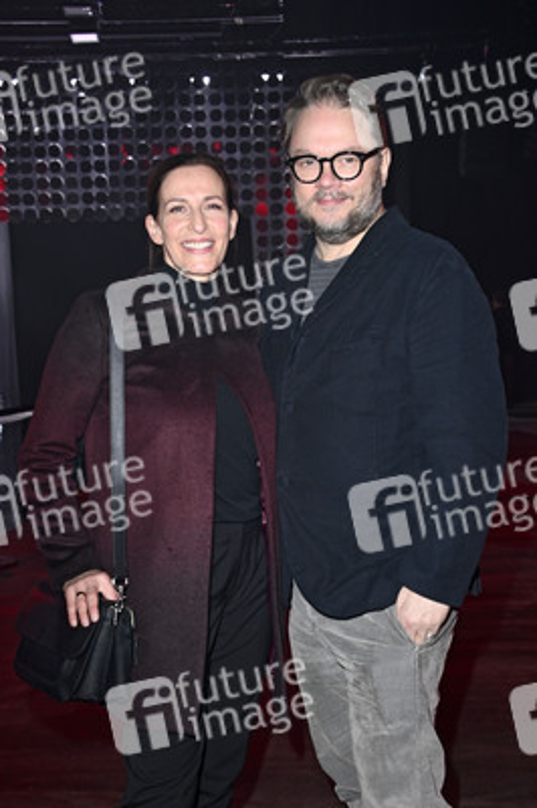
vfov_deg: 41.1
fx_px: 1076
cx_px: 268
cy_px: 404
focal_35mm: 48
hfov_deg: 28.0
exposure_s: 1/80
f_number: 5.6
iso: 1250
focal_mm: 48
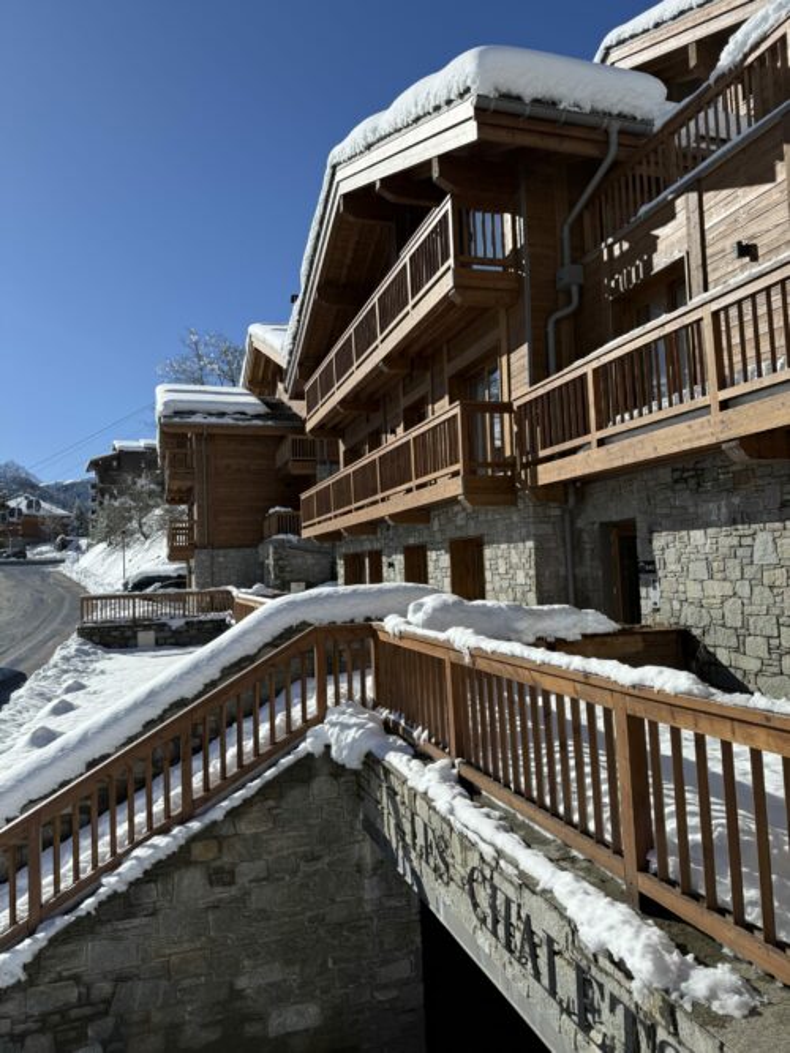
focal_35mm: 24
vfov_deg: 71.6
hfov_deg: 56.8
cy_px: 526
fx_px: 731
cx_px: 395
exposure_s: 1/6711
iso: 80
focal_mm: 6.76
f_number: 1.78
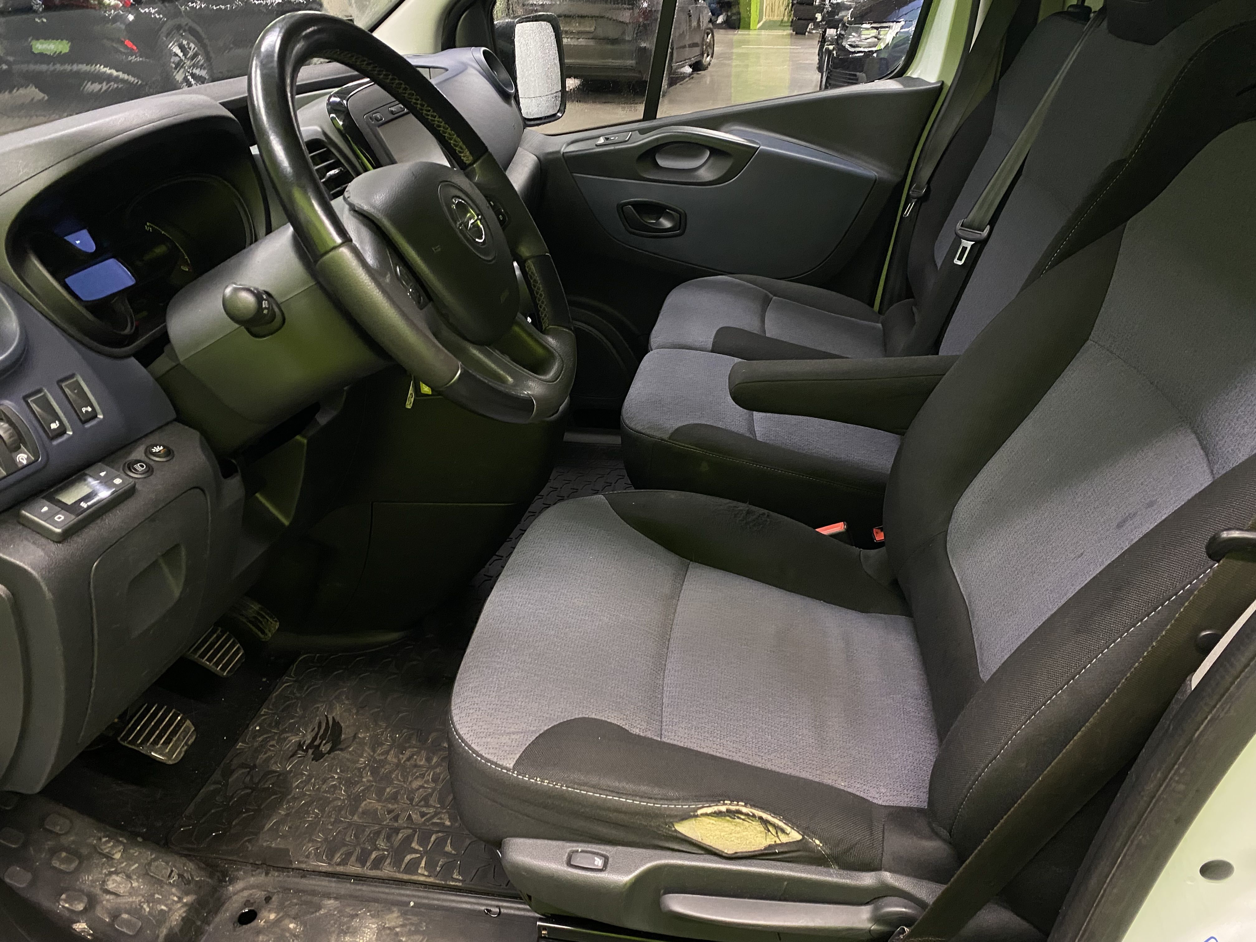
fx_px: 943
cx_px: 628
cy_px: 471
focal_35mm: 26
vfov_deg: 53.1
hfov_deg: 67.3
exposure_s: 1/50
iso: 500
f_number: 1.8
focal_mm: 4.25
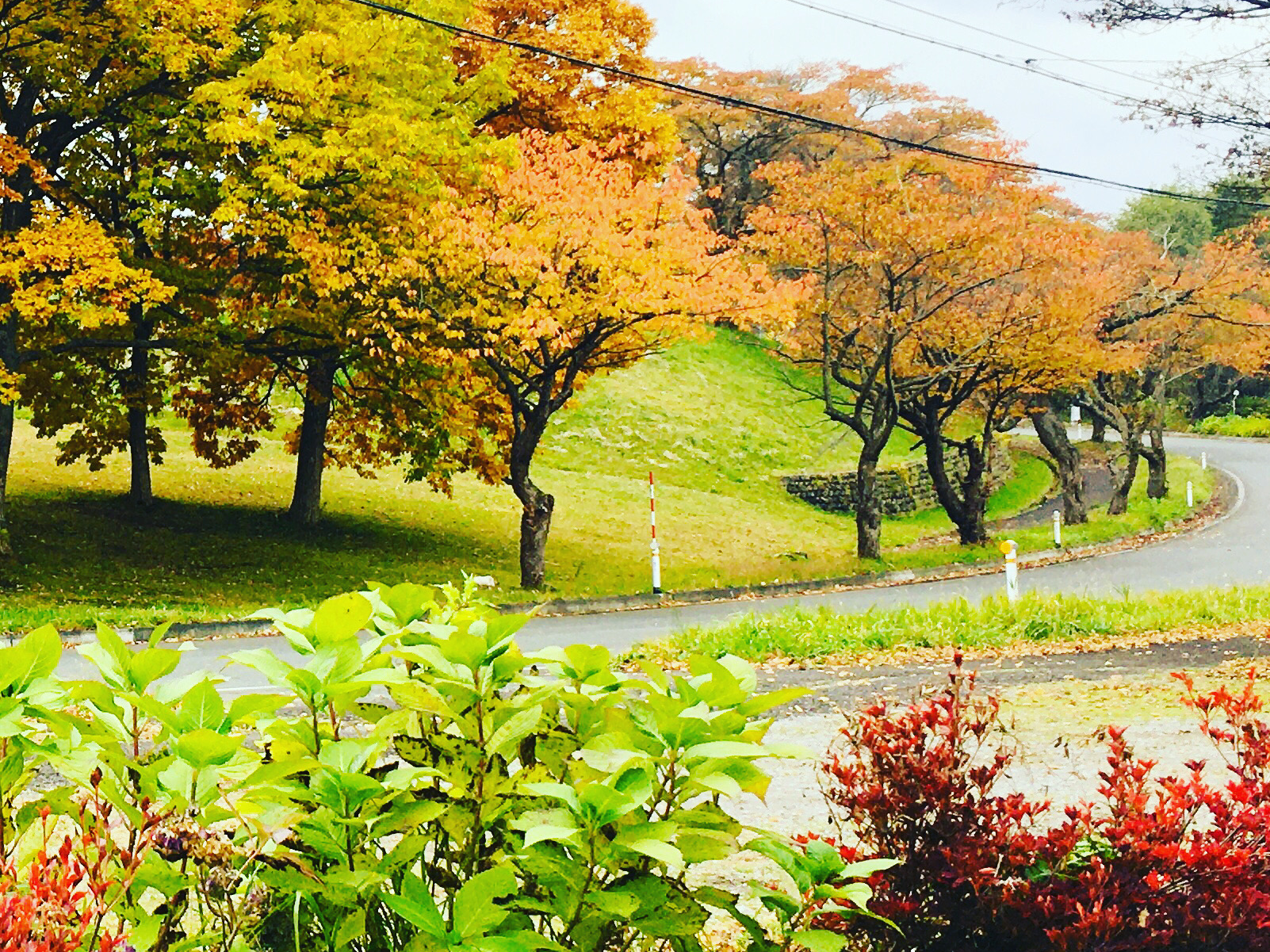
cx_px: 38
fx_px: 2678
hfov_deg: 25.5
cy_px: 353
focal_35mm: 73
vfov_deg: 20.1
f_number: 2.2
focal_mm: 4.15
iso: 25
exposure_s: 1/371
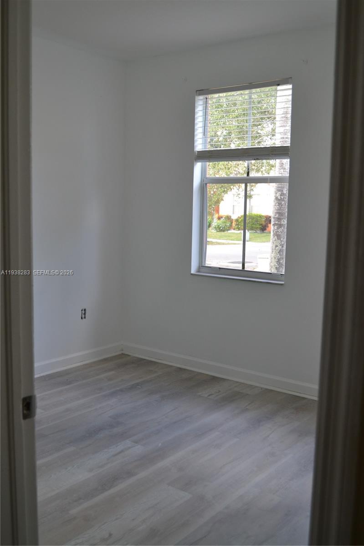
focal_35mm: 36
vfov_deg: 53.2
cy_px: 273
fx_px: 546
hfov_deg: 36.8
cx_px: 182
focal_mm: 24
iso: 400
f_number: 4.5
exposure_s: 1/80
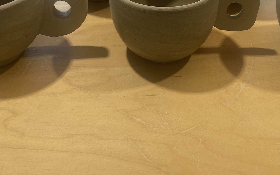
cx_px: 160
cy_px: -20
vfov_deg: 22.2
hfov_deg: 36.8
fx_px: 420
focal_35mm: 55
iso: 40
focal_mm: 4.25
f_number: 1.8
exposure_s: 1/120
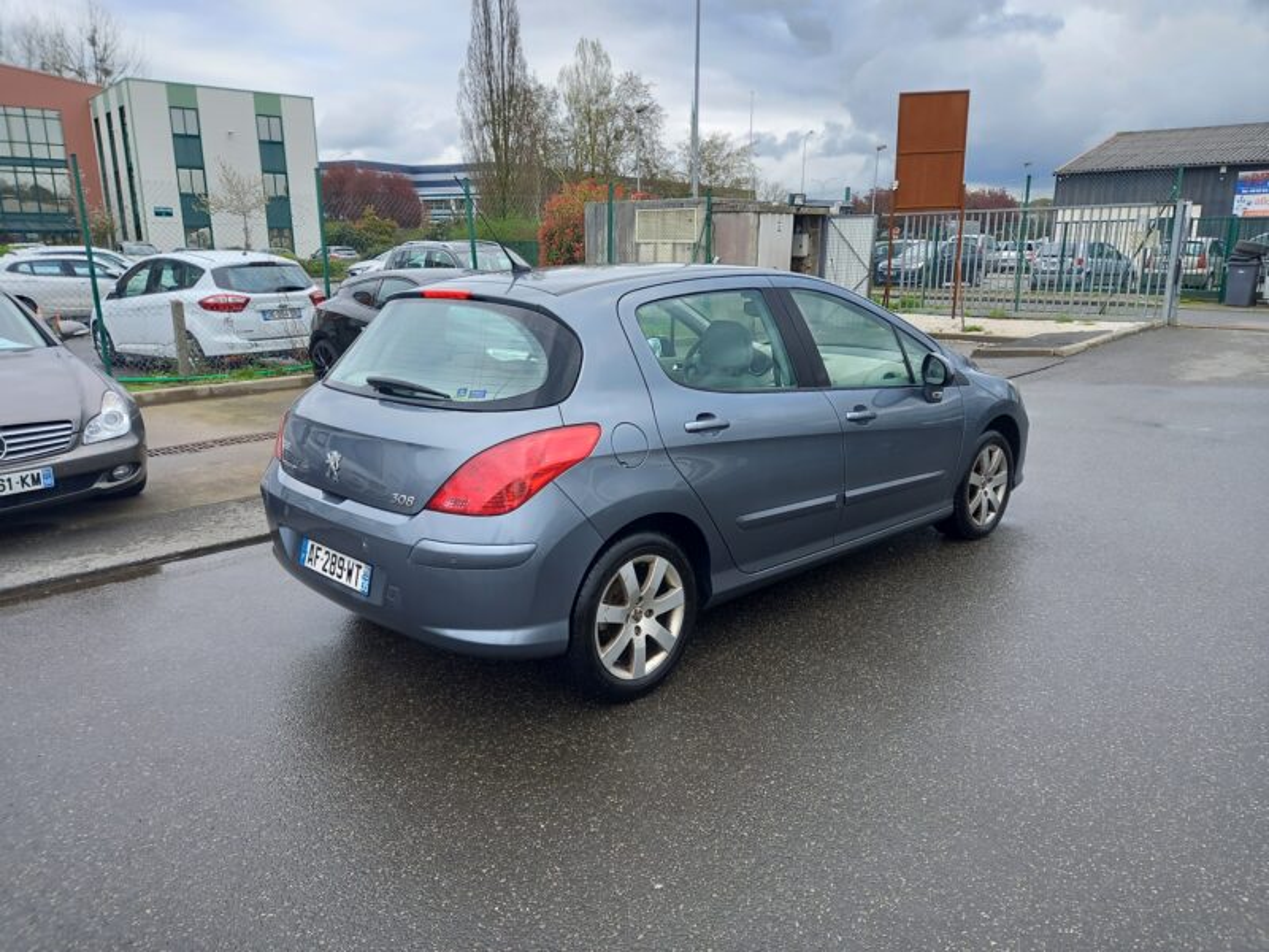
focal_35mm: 25
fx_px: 916
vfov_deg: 54.9
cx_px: 634
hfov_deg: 69.4
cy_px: 476
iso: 25
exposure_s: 1/157
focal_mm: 4.6
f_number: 2
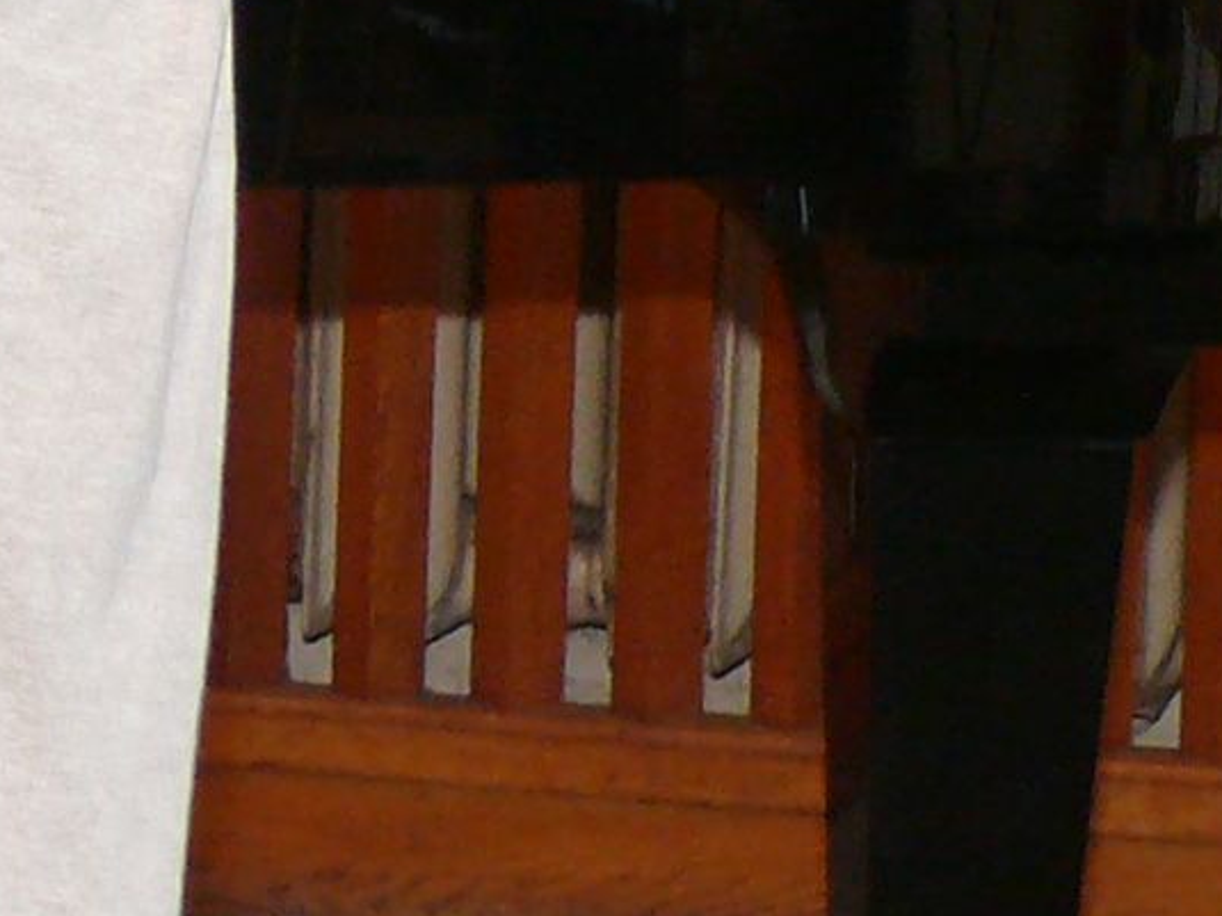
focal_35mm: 356
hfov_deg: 5.5
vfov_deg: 4.2
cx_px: -866
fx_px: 12565
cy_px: -395
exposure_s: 1/30
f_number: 3.2
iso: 200
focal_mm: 12.7
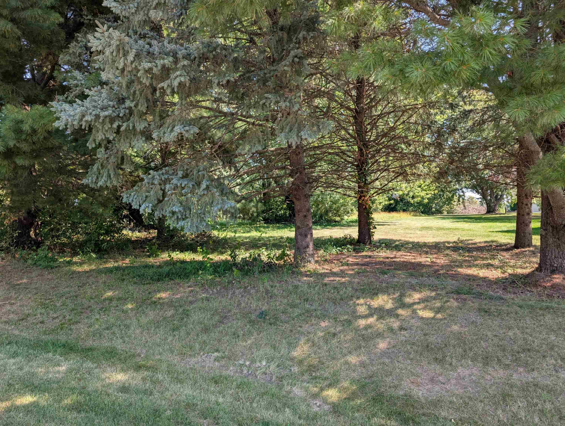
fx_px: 392
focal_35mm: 24
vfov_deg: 56.9
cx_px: 282
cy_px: 213
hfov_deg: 71.5
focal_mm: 6.9
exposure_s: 1/230
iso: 20
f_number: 1.68
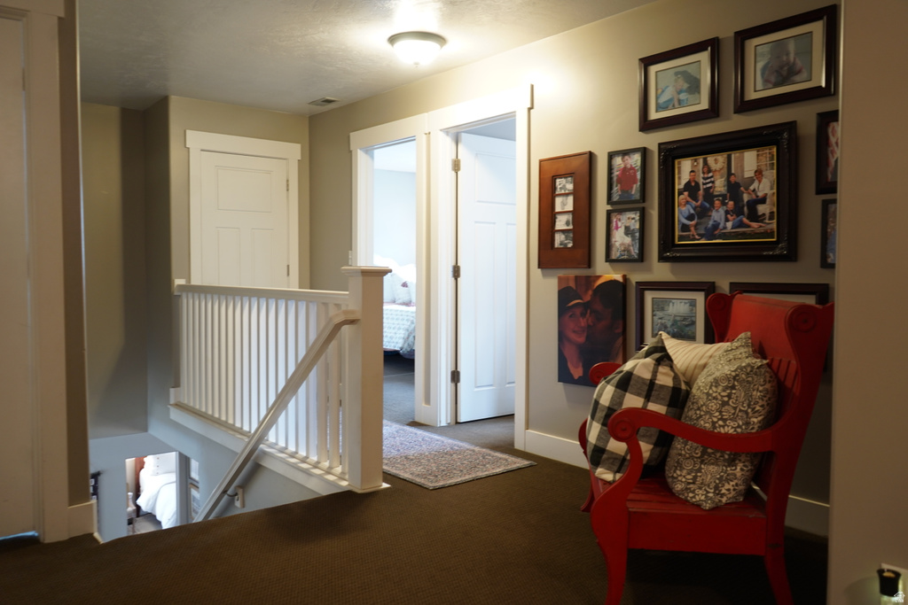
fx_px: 706
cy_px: 302
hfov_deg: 65.5
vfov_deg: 46.4
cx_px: 454
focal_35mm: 28
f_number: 3.5
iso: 320
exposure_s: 1/6
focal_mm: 28
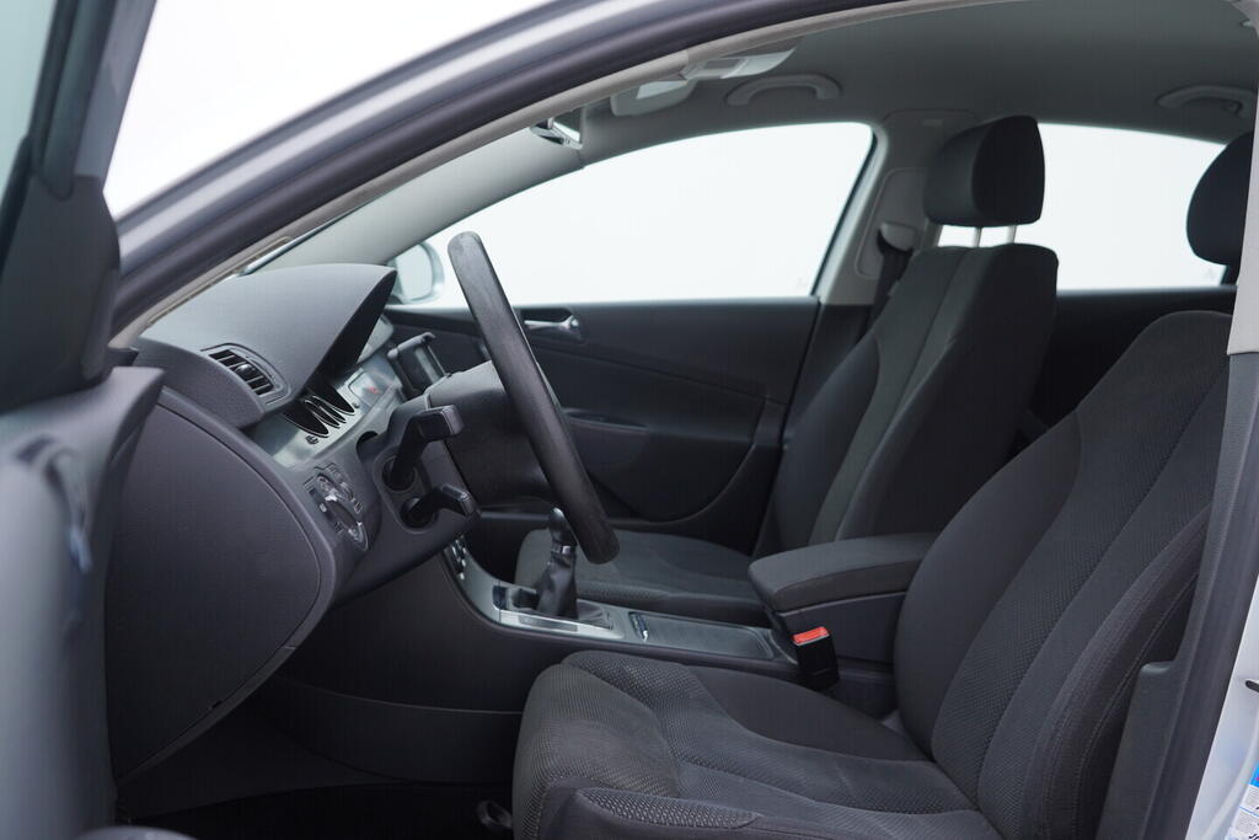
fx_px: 1259
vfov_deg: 36.9
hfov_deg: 53.1
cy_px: 420
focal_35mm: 36
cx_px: 630
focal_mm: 24
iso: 125
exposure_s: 1/50
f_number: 3.2
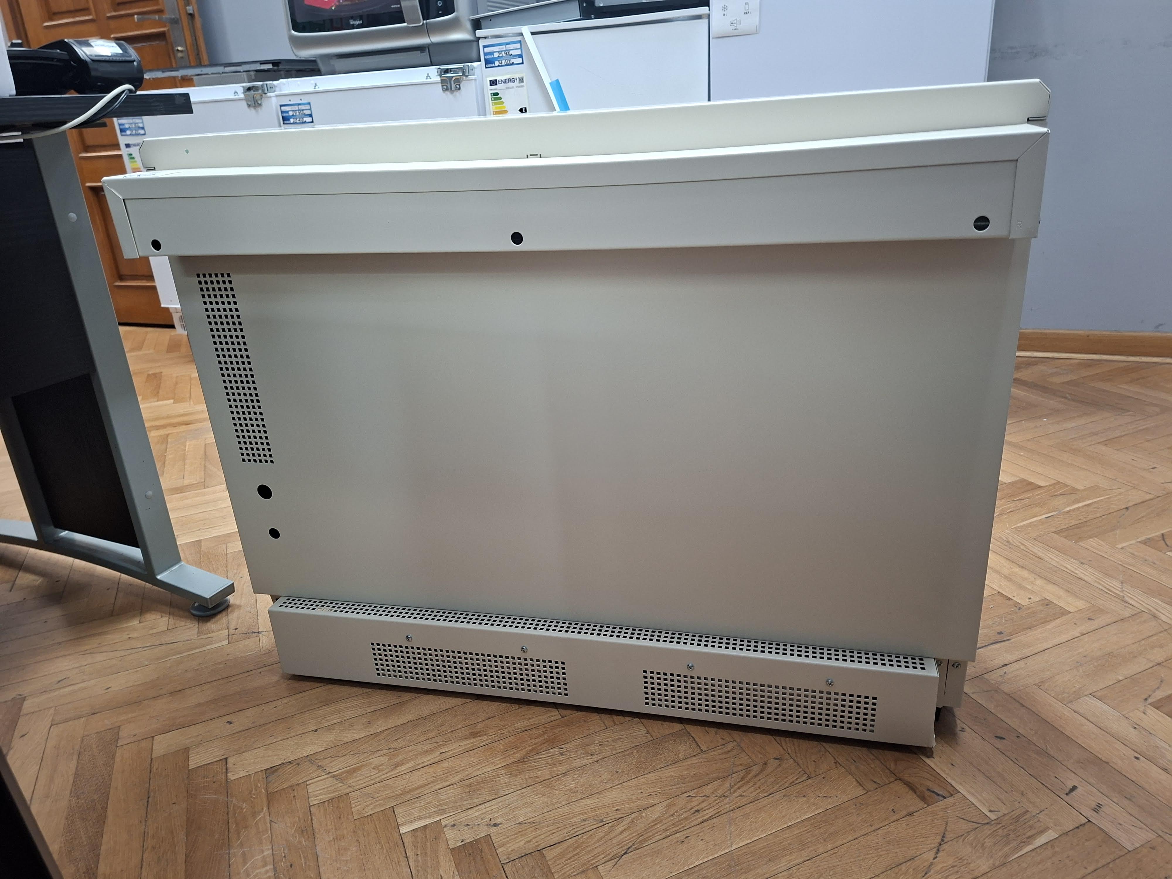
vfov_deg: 58.9
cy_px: 440
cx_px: 586
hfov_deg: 73.9
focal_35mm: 23
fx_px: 779
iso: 320
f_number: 1.8
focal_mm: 5.54
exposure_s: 1/33
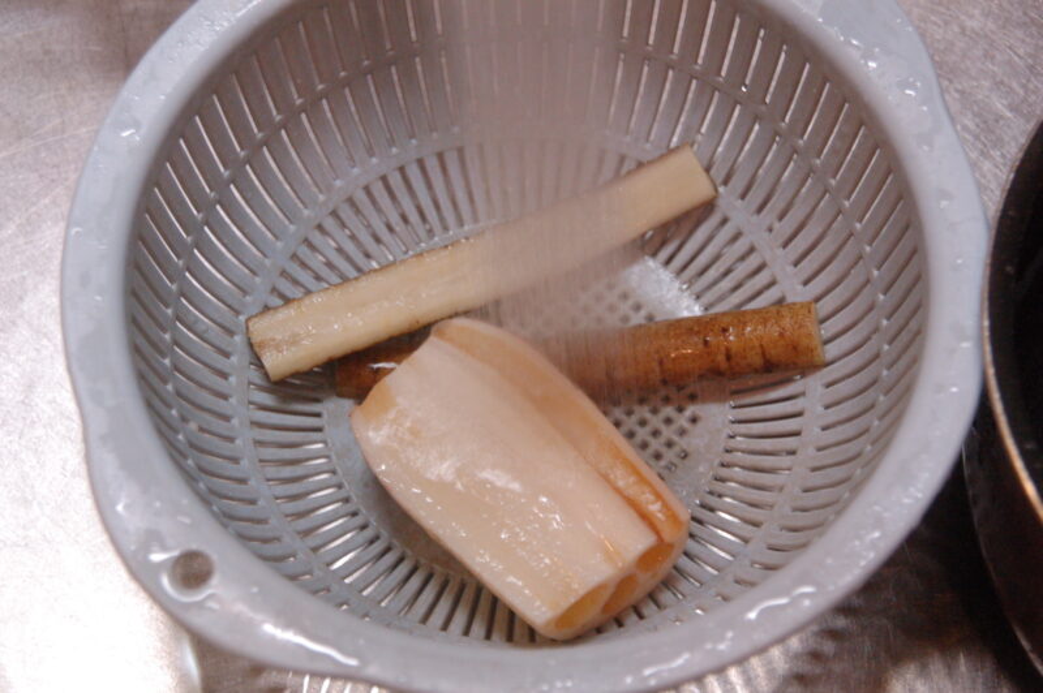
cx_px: 522
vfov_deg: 14.0
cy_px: 346
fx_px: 2822
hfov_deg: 20.9
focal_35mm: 98
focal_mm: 65
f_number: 5.3
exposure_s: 1/40
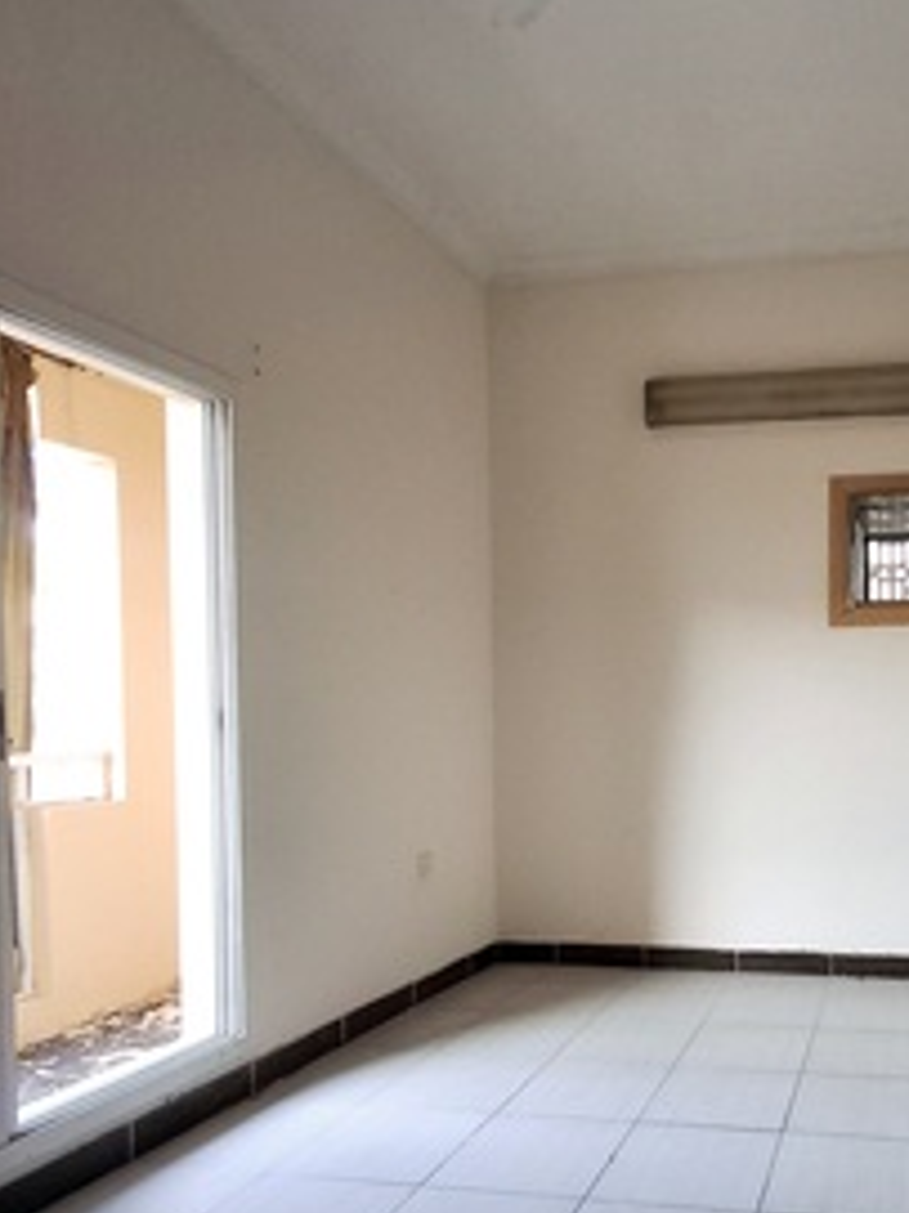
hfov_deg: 47.6
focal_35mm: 27
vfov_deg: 64.8
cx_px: 763
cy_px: 723
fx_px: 946
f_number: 2.2
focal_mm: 1.64
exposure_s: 1/50
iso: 100
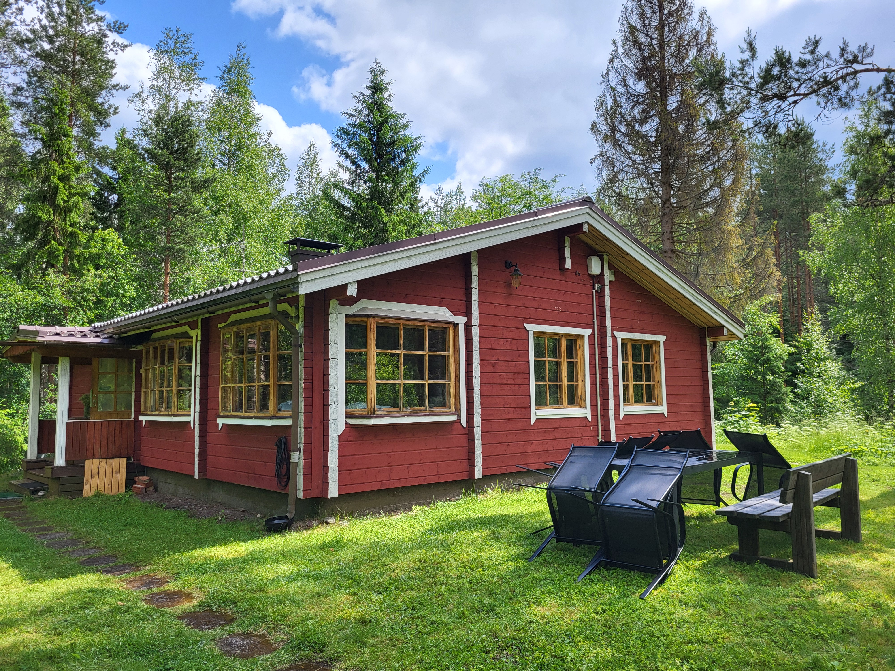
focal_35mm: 26
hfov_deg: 67.3
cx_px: 448
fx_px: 672
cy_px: 336
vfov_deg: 53.1
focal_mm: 5.4
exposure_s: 1/1135
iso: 40
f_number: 1.8
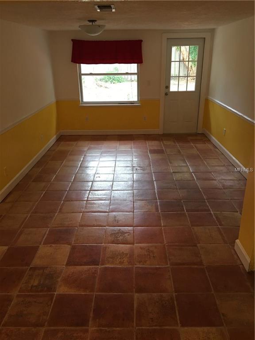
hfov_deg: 48.2
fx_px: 285
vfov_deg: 61.7
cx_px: 128
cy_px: 170
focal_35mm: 29
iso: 50
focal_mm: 4.15
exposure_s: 1/15
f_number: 2.2
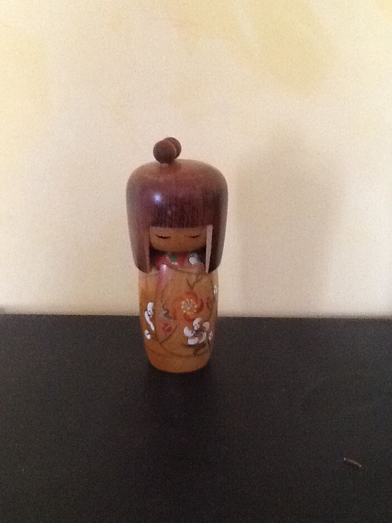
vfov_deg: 42.1
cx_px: 197
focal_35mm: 45
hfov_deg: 32.2
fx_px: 680
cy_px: 260
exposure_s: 1/20
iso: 320
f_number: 2.4
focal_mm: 2.03
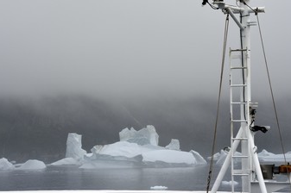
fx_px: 1260
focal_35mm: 156
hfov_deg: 13.2
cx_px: 149
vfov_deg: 8.8
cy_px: 79
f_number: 14
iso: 400
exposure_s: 1/160
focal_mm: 125
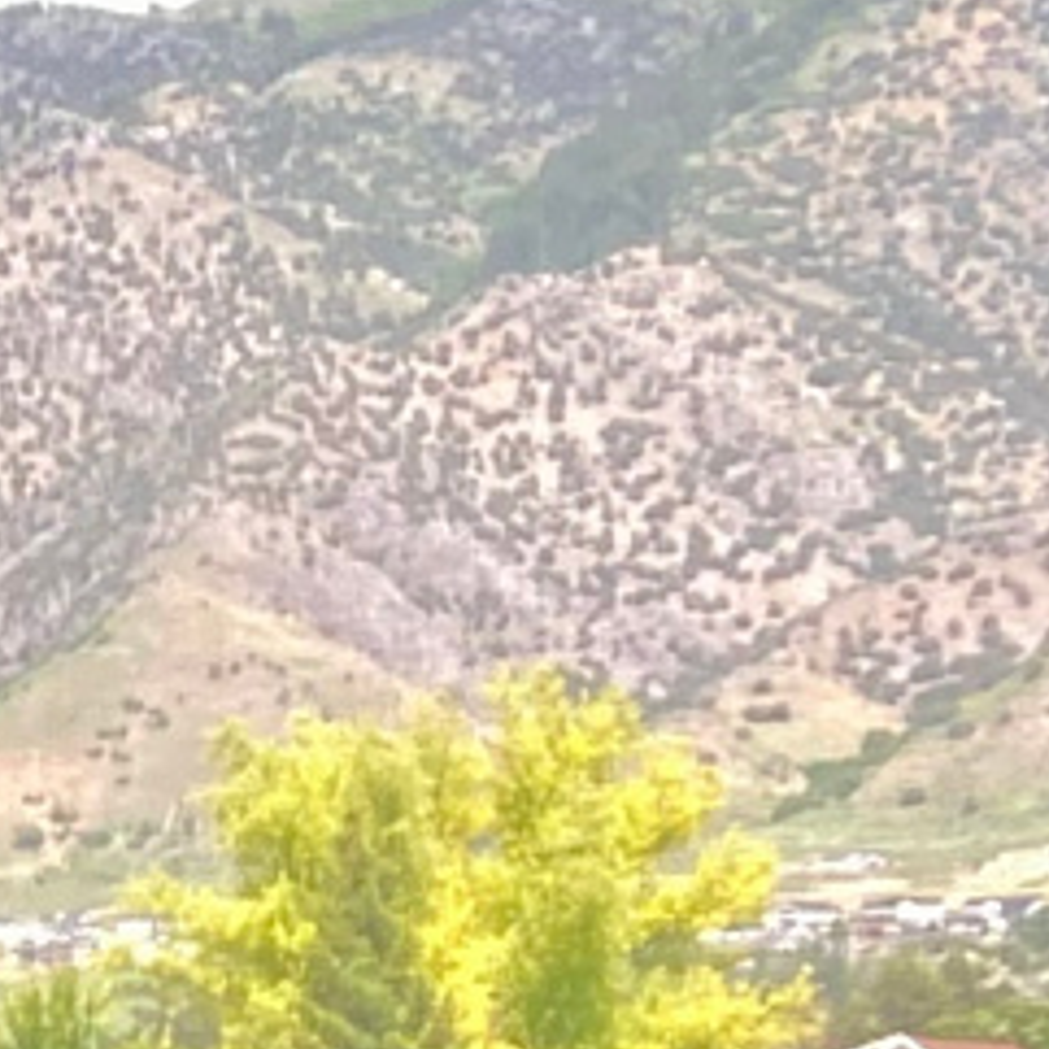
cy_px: 1610
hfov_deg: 6.9
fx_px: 6686
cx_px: -3164
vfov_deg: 8.7
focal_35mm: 195
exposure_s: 1/121
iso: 40
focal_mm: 4.25
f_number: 1.8
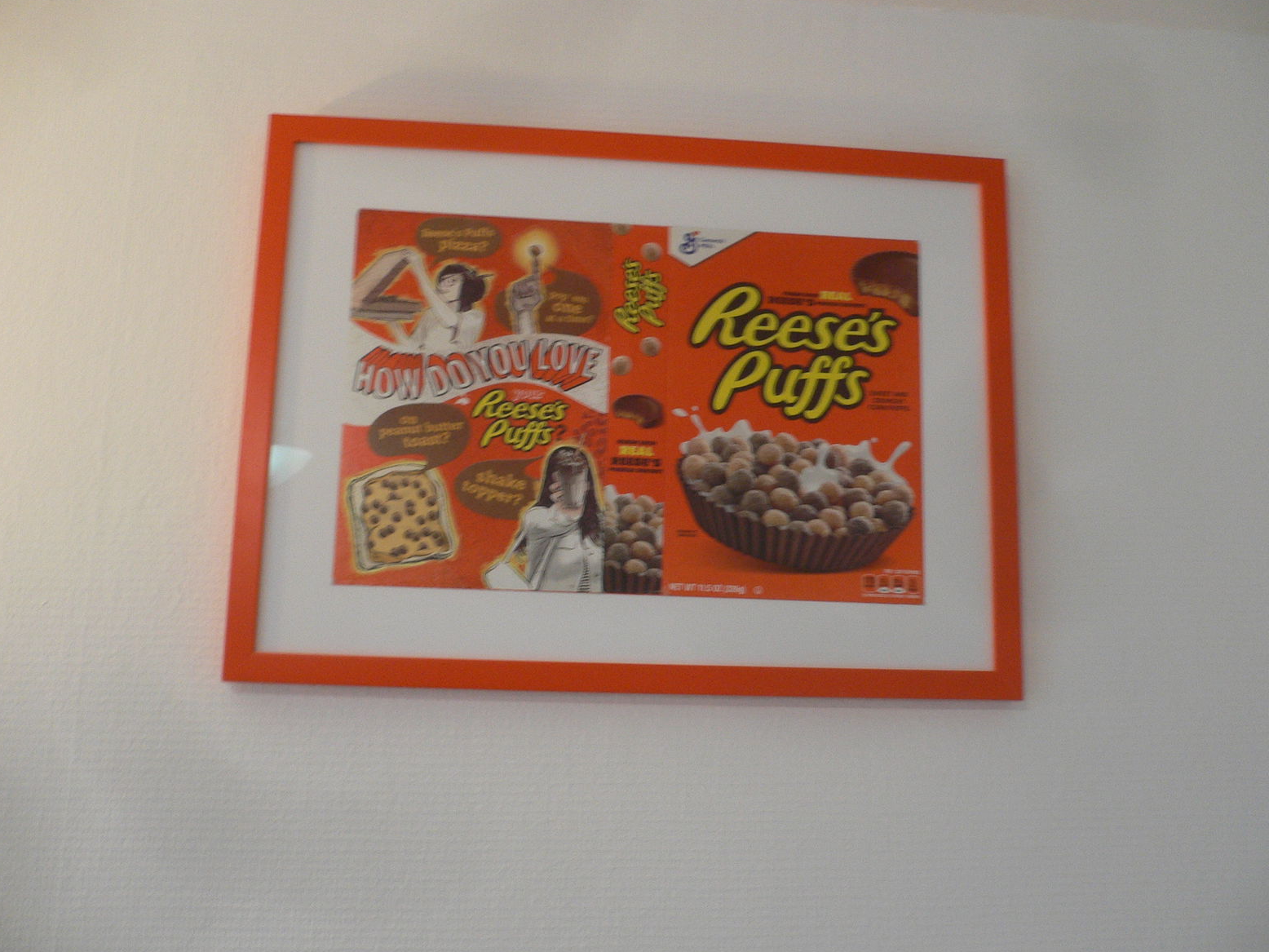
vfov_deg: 39.7
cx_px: 643
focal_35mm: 36
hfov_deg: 51.4
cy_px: 464
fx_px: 1320
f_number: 2.8
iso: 150
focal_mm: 5.8
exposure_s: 1/15
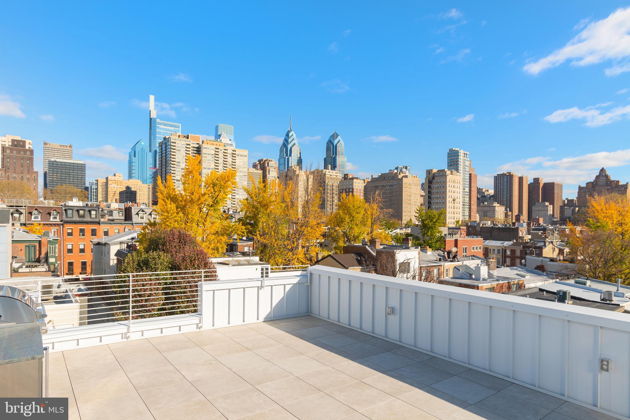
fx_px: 385
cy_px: 210
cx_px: 315
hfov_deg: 78.6
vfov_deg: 57.3
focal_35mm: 22
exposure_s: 1/320
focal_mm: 22
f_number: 10
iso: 100
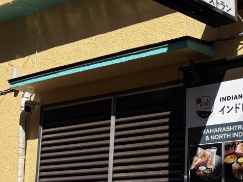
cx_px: 252
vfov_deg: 21.0
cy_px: 110
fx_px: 492
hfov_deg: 26.1
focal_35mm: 70
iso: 50
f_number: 1.6
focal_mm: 5.96
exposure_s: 1/3831
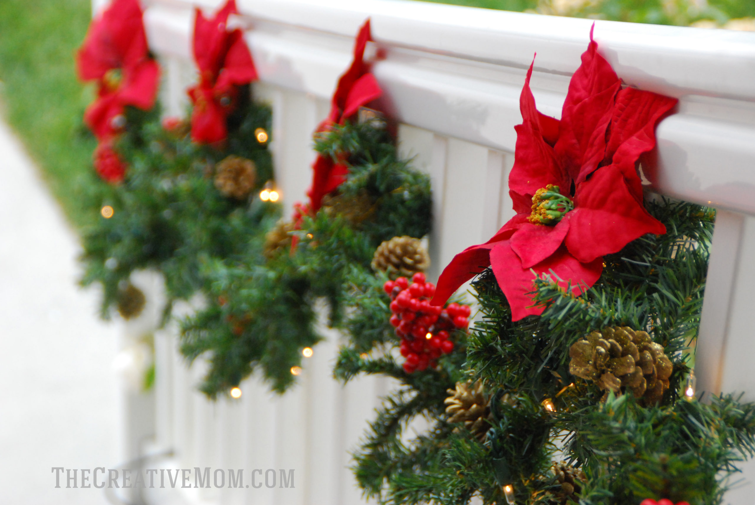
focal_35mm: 138
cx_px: 378
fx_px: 2898
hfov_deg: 14.8
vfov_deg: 10.0
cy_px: 252
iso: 1000
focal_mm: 92
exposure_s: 1/320
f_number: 5.6
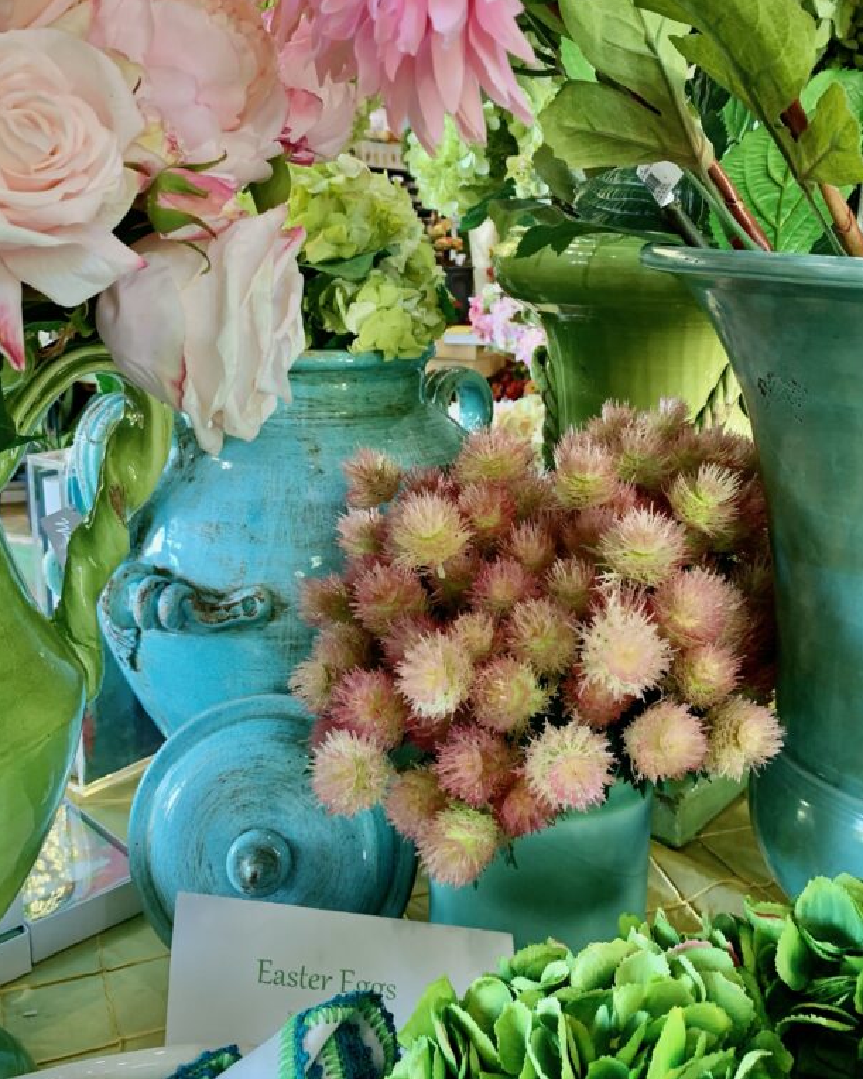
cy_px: 470
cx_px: 421
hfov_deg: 43.3
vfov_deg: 52.7
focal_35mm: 34
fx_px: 1086
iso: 160
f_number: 1.8
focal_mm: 4.25
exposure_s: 1/60
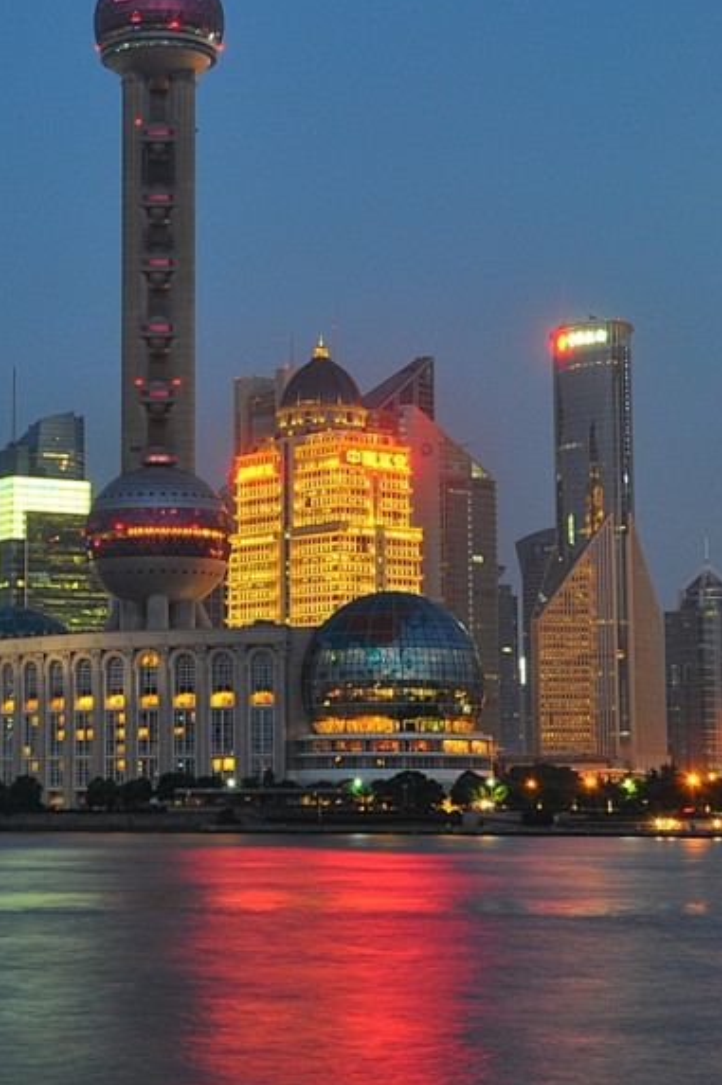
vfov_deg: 24.5
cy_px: 467
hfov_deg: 16.3
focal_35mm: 83
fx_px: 2501
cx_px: 136
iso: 200
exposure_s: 4
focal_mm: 32
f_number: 11
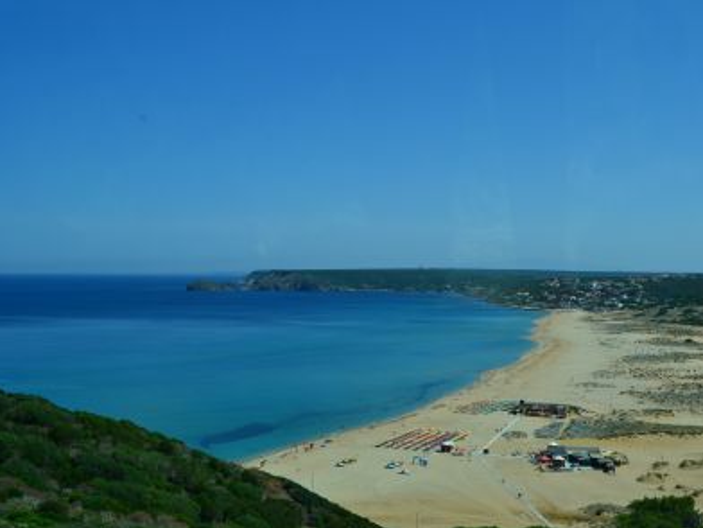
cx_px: 332
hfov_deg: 43.8
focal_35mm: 43
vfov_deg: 33.6
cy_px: 266
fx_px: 873
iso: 360
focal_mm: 26
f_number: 11
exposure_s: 1/500
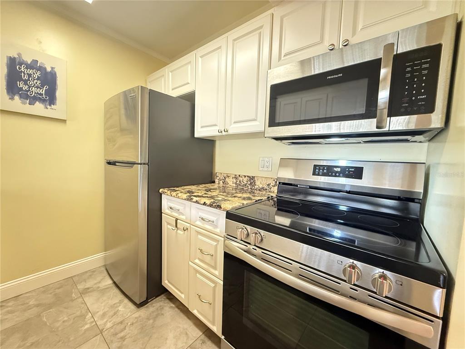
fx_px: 188
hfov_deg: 102.1
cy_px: 174
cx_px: 232
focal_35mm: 14
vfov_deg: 85.7
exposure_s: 1/60
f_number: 2.2
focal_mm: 2.22
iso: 800
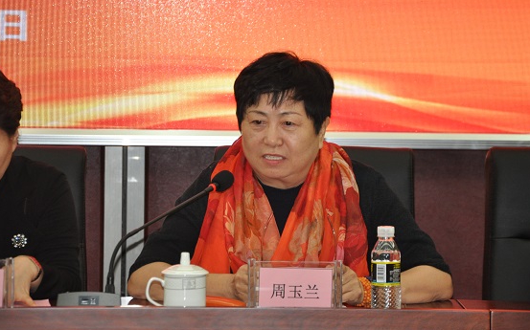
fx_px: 2650
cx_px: 279
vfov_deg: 7.1
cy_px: 153
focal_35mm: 184
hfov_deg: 11.4
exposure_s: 1/60
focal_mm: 105
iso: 800
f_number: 5.6
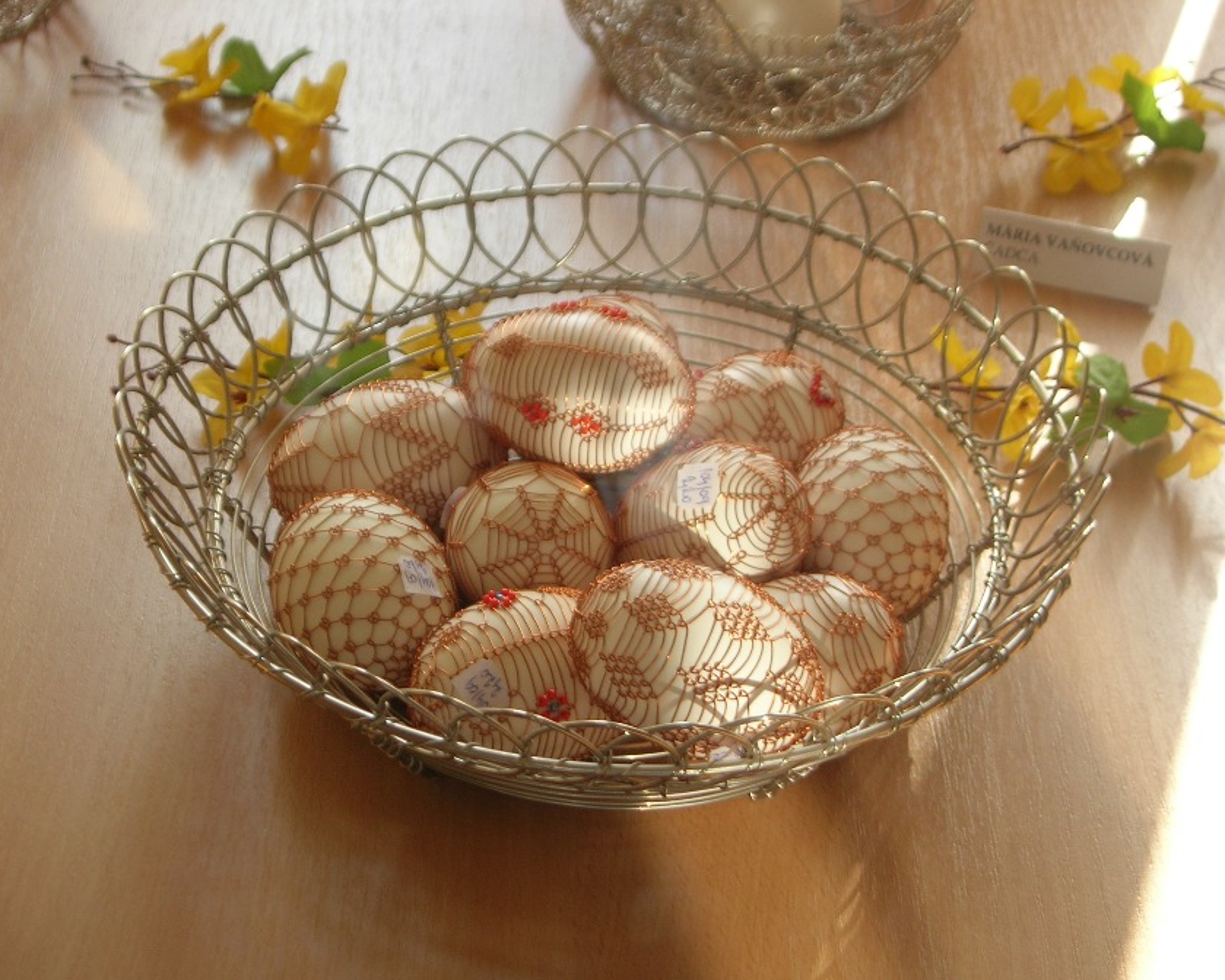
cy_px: 494
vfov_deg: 20.2
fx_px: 2755
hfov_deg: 25.1
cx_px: 585
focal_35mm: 76
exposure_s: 1/50
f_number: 3.7
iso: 64
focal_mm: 14.9
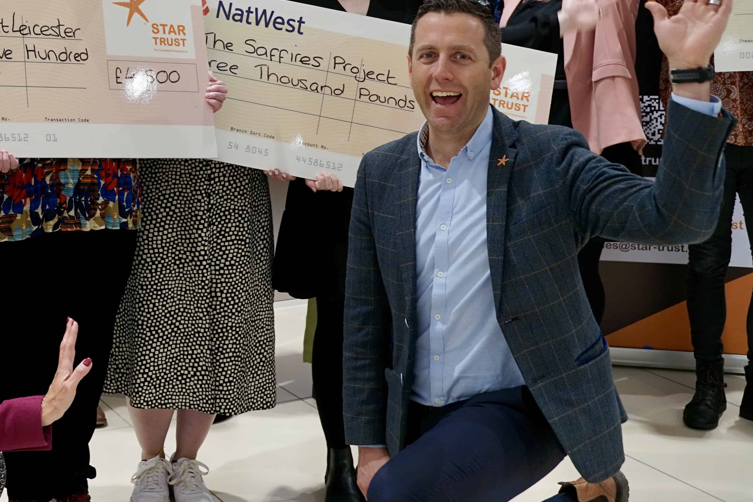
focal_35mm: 57
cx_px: 15
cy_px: 38
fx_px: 1192
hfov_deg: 32.5
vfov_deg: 23.1
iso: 250
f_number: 4
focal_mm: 28
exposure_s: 1/60
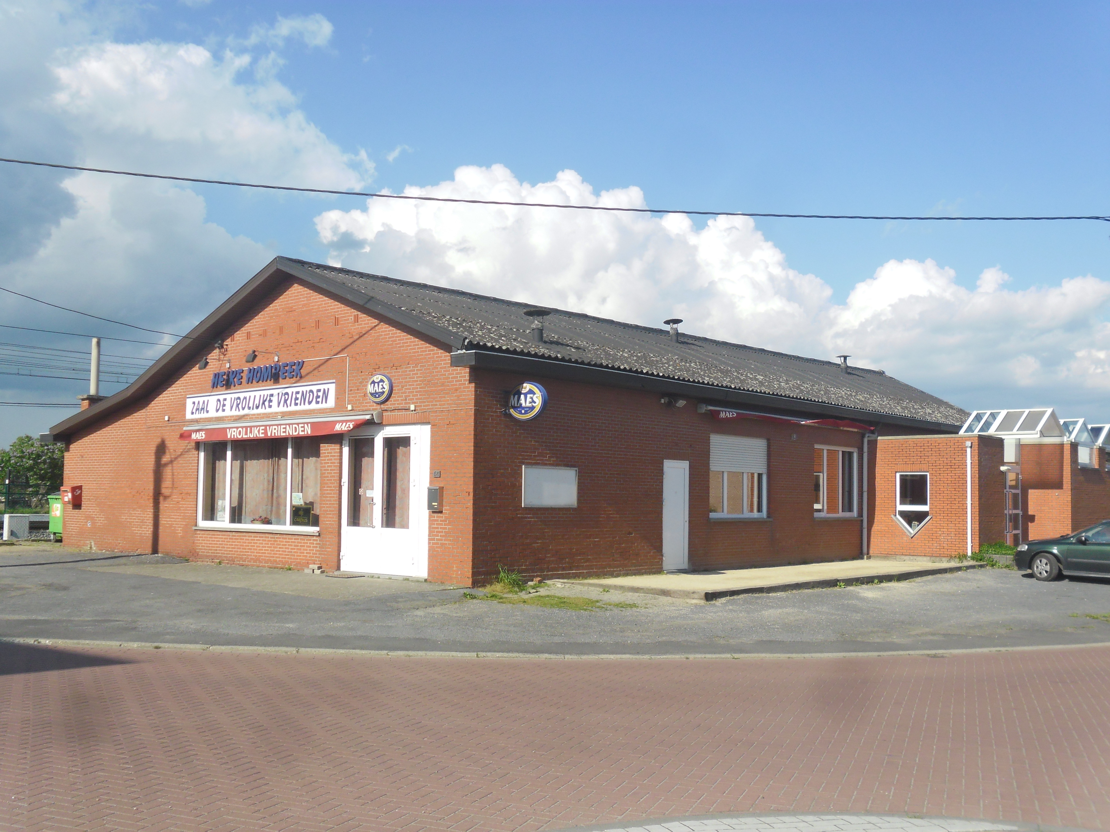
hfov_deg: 50.1
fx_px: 1186
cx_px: 555
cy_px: 416
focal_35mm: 37
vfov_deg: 38.7
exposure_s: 1/1000
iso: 80
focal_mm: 6.6
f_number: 4
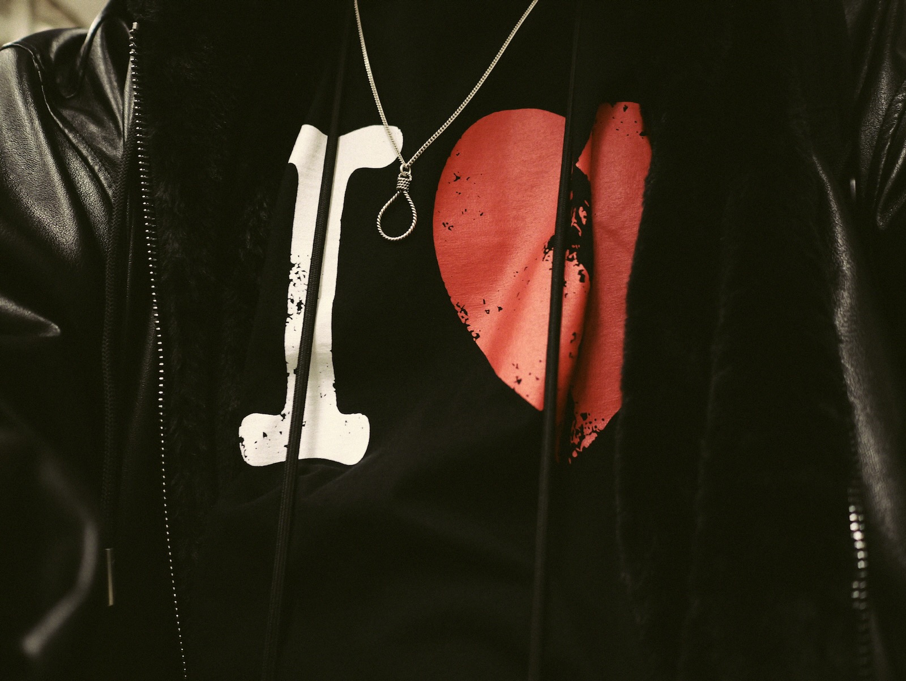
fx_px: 786
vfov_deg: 46.8
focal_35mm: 30
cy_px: 340
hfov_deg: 59.9
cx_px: 453
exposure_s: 1/60
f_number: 2
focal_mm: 15
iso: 320
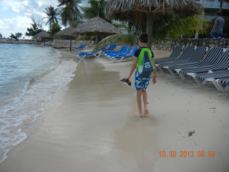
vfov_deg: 46.8
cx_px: 114
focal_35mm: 30
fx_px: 198
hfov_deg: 60.0
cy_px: 86
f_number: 3.5
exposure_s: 1/975
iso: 160
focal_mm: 5.4
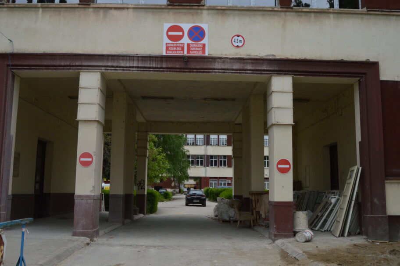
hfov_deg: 55.2
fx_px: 383
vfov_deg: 38.3
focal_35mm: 34
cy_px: 133
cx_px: 200
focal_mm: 23
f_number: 13
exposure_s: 1/640
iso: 800
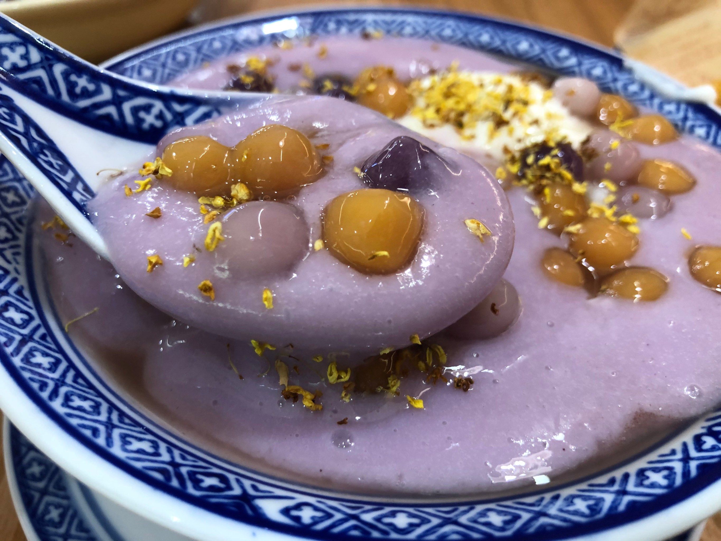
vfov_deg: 49.8
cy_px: 270
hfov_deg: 63.4
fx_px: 583
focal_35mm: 28
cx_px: 360
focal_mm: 4
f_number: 1.8
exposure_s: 1/17
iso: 50
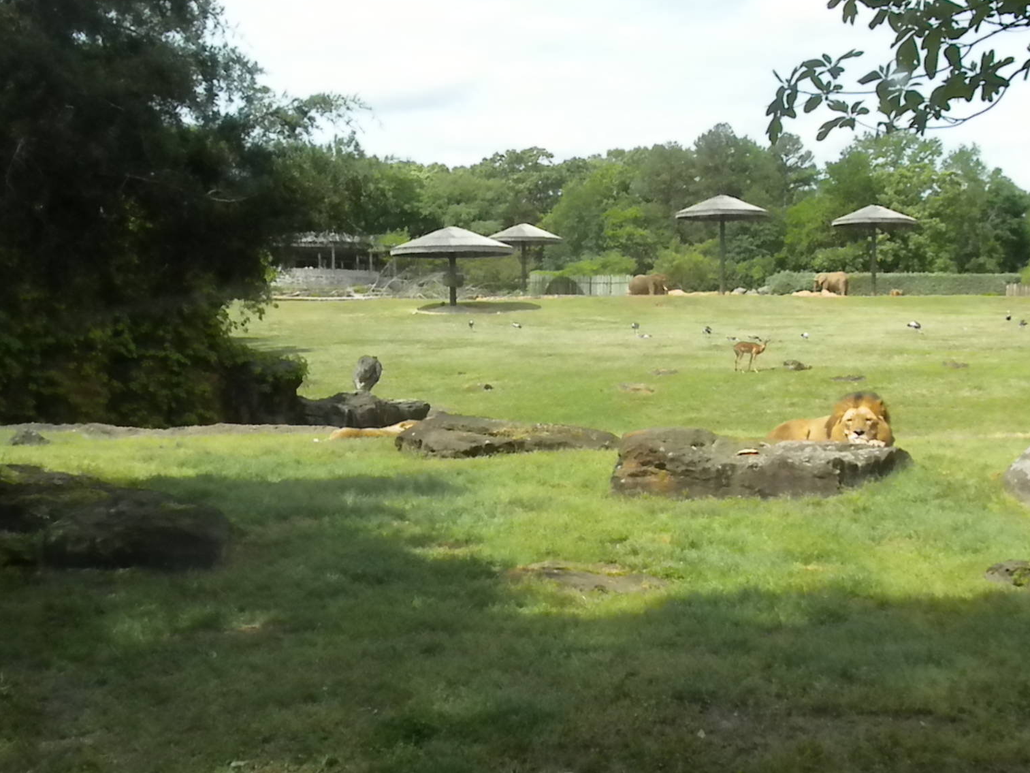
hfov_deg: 34.9
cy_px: 377
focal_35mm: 55
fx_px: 1637
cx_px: 543
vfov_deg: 26.6
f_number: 11
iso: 640
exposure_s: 1/288
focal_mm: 9.1
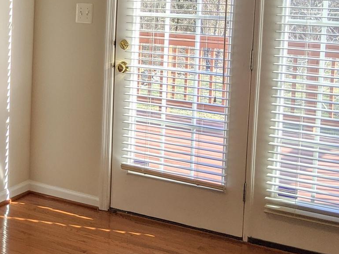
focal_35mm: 72
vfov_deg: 20.2
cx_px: -36
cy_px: 44
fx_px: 705
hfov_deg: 25.1
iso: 55
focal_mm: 4.44
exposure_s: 1/711
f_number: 1.8
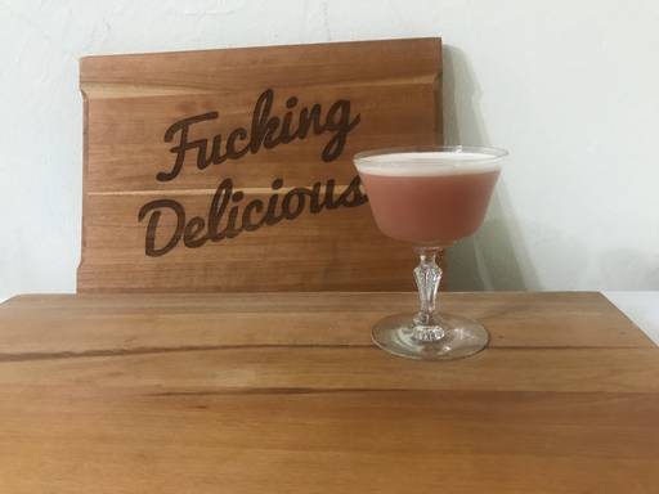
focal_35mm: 28
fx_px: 533
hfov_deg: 63.4
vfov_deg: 49.7
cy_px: 247
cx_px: 330
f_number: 1.8
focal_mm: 3.99
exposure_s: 1/11
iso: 100
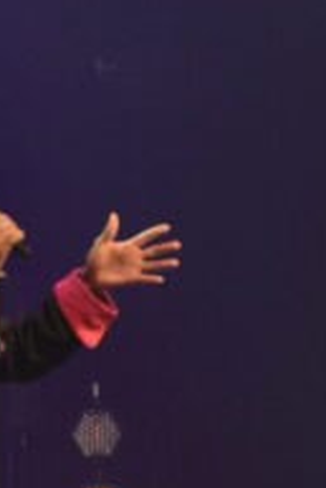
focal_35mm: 451
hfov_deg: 3.0
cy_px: 454
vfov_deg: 4.6
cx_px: -313
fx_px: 6115
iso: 4000
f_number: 5.6
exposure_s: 1/200
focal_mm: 125
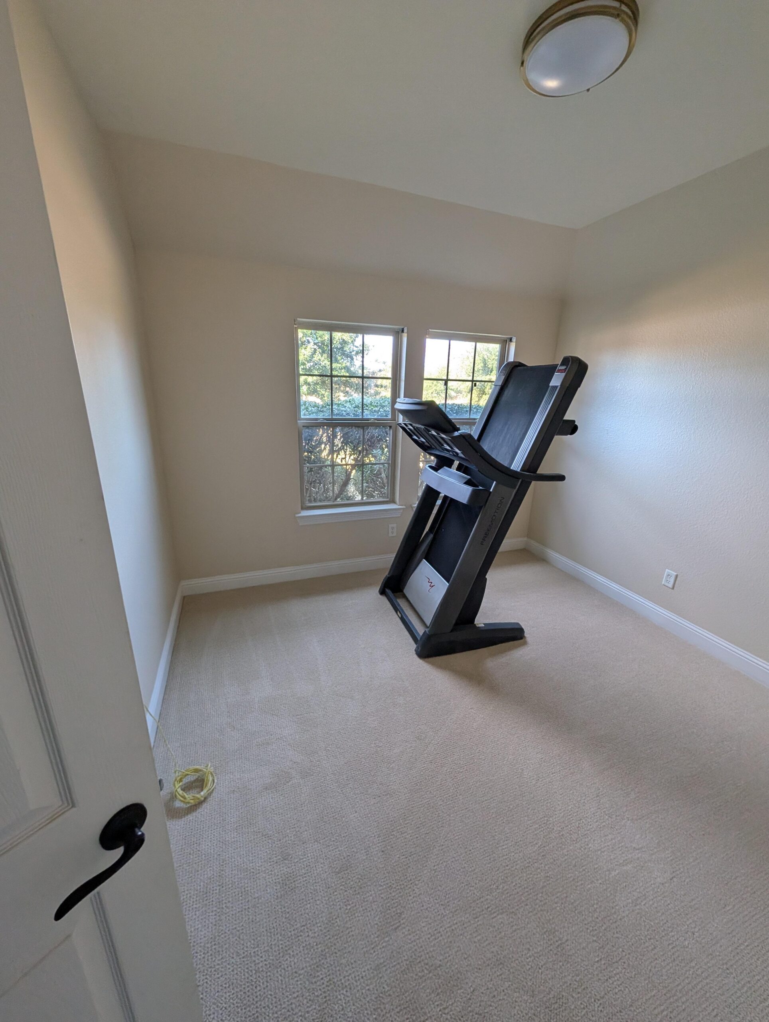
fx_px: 354
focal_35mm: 12
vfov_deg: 110.5
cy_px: 511
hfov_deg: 94.6
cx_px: 384
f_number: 1.7
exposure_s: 1/129
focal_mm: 2.02
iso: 46
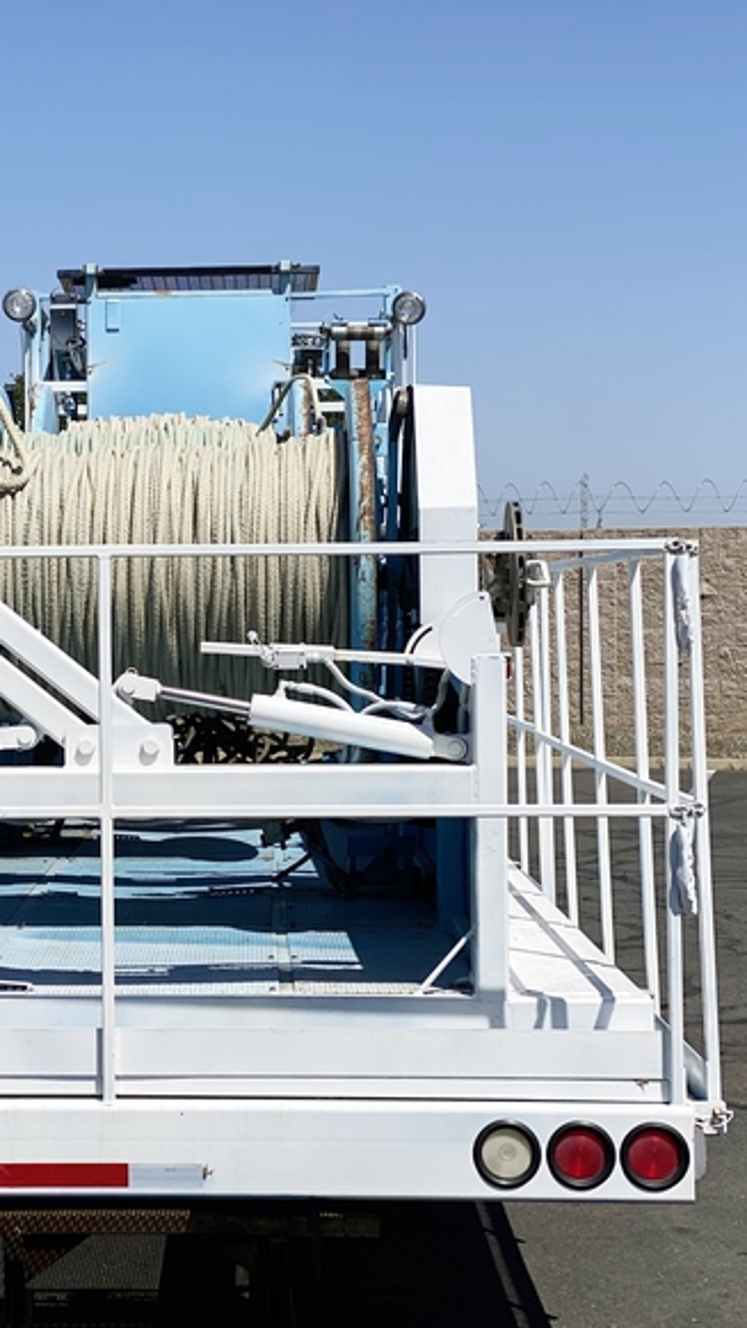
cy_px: 662
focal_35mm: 76
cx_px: 98
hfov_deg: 15.7
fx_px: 2675
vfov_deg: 27.9
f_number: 2
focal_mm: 6
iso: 25
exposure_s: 1/3984
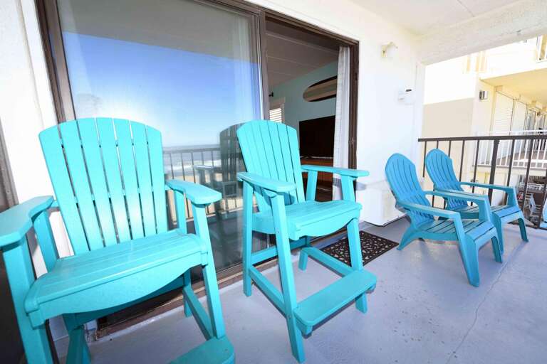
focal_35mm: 14
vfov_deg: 81.2
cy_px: 182
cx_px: 274
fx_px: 213
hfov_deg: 104.3
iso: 100
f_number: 7.1
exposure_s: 1/80
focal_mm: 14
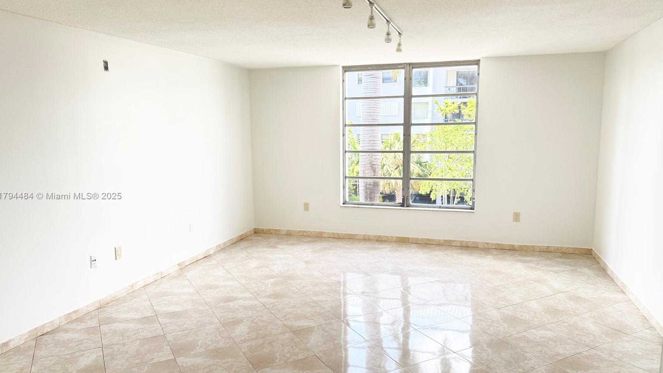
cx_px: 327
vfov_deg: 42.9
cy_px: 196
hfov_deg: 69.8
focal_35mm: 27
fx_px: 475
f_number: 1.78
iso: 80
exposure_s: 1/305
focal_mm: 6.76
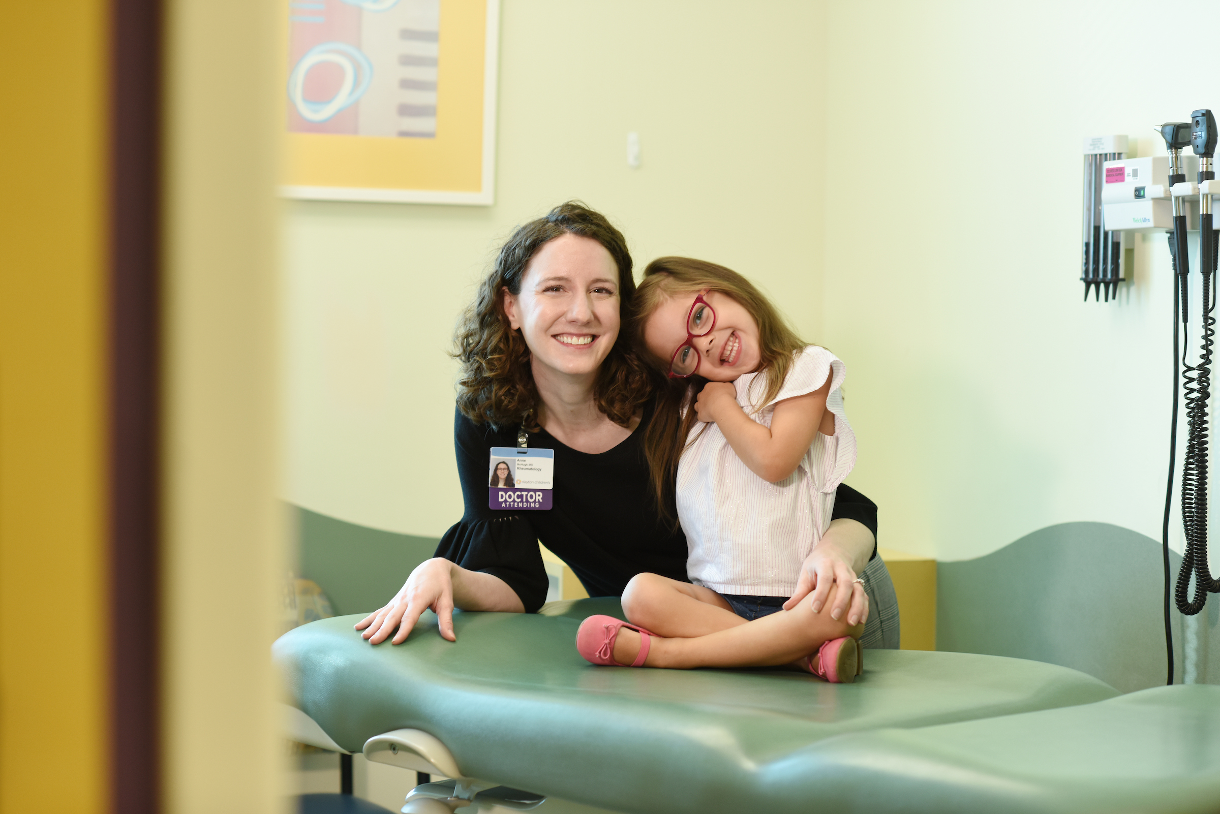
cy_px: 407
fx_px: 2881
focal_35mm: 85
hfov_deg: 23.9
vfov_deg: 16.1
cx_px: 610
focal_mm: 85
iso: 640
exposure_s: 1/250
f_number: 2.8
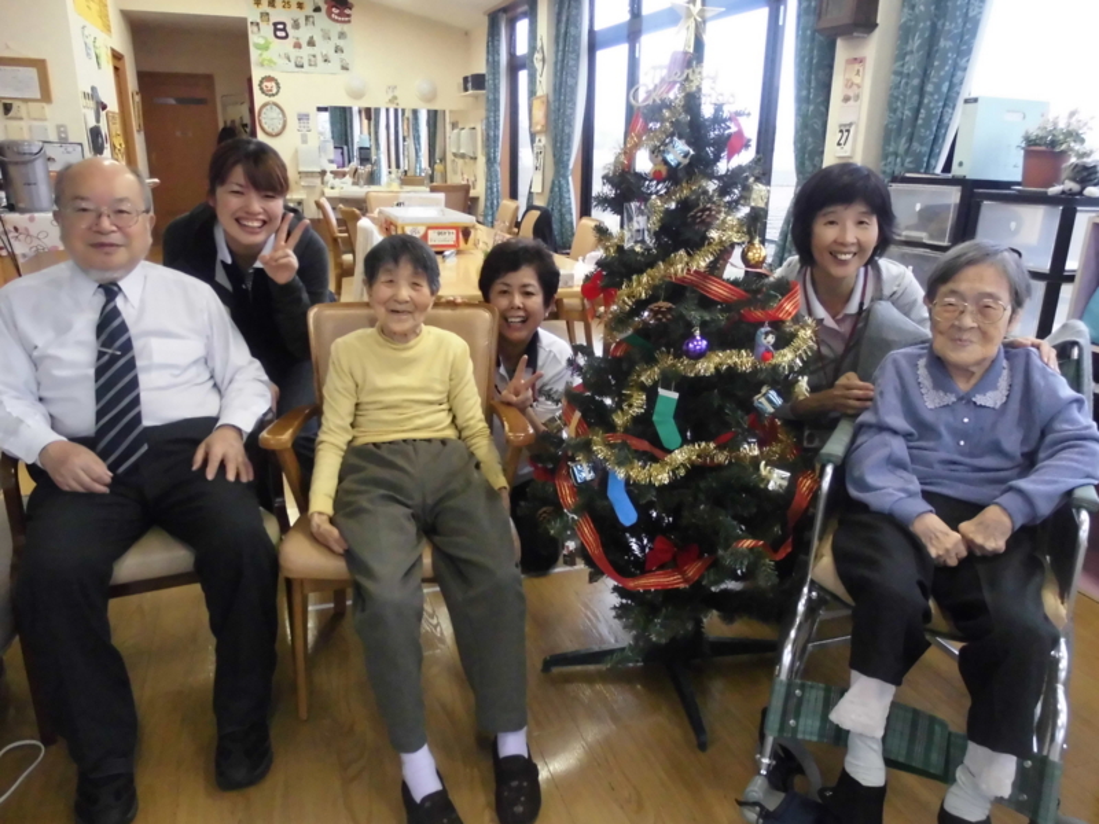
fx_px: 794
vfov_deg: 54.9
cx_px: 550
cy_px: 412
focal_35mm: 25
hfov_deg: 69.4
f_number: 3
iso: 800
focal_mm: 4.5
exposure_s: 1/100
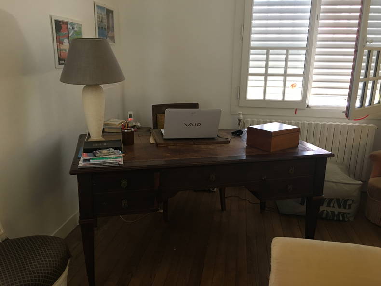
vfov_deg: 48.2
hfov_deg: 61.7
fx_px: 319
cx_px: 190
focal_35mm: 29
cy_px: 143
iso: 160
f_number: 2.2
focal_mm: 4.15
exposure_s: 1/33
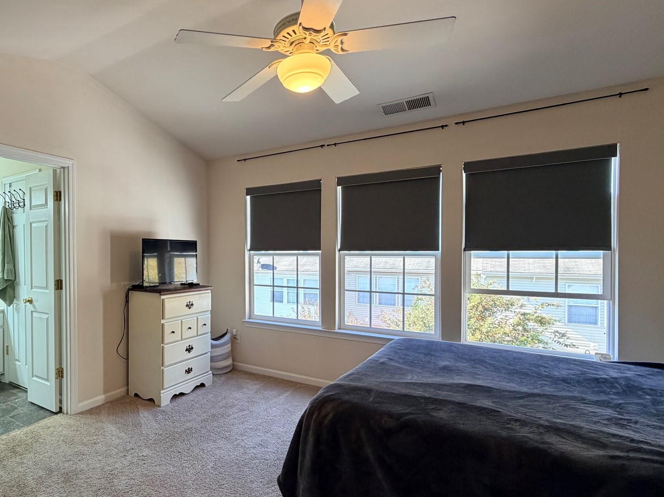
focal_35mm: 20
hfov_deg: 79.1
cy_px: 259
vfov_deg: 65.9
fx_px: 384
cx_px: 221
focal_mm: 2.22
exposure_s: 1/120
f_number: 2.2
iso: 200
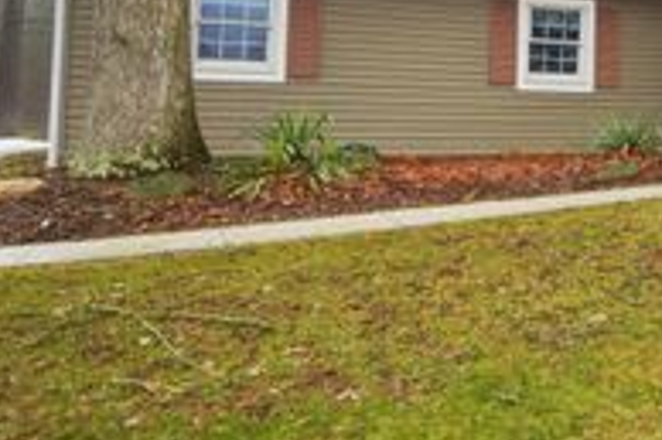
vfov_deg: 25.4
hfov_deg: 32.9
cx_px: 781
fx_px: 924
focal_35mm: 50
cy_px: -3
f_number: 4
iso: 100
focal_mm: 13
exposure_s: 1/4000
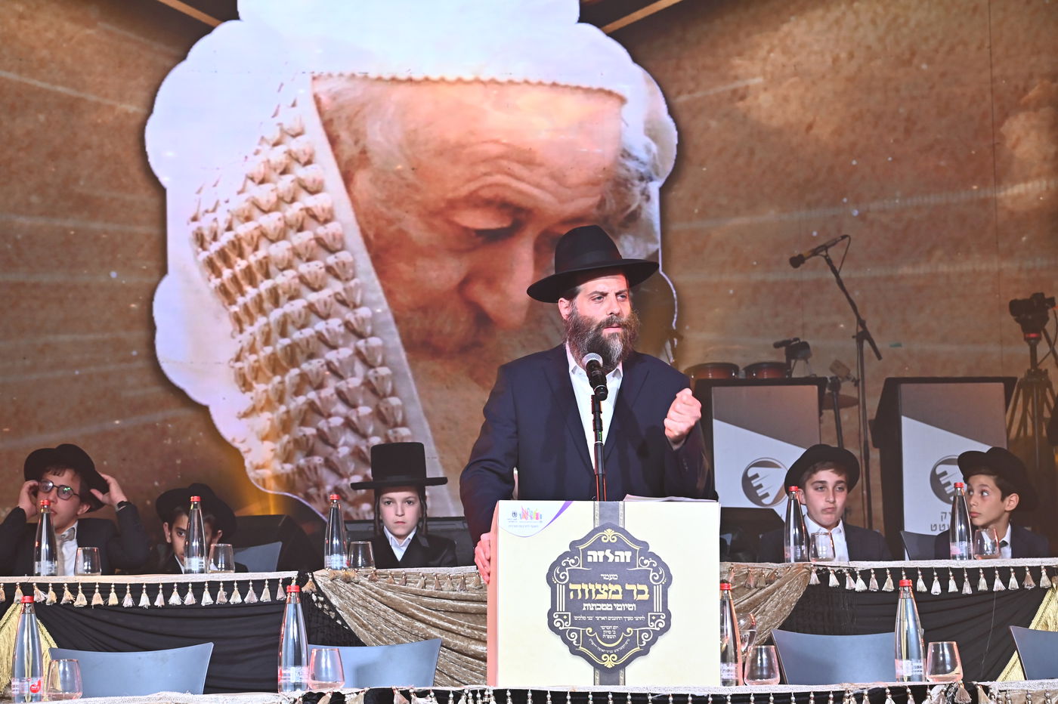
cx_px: 529
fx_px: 3290
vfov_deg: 12.2
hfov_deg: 18.3
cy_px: 352
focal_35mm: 112
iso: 2000
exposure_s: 1/100
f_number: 10
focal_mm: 112
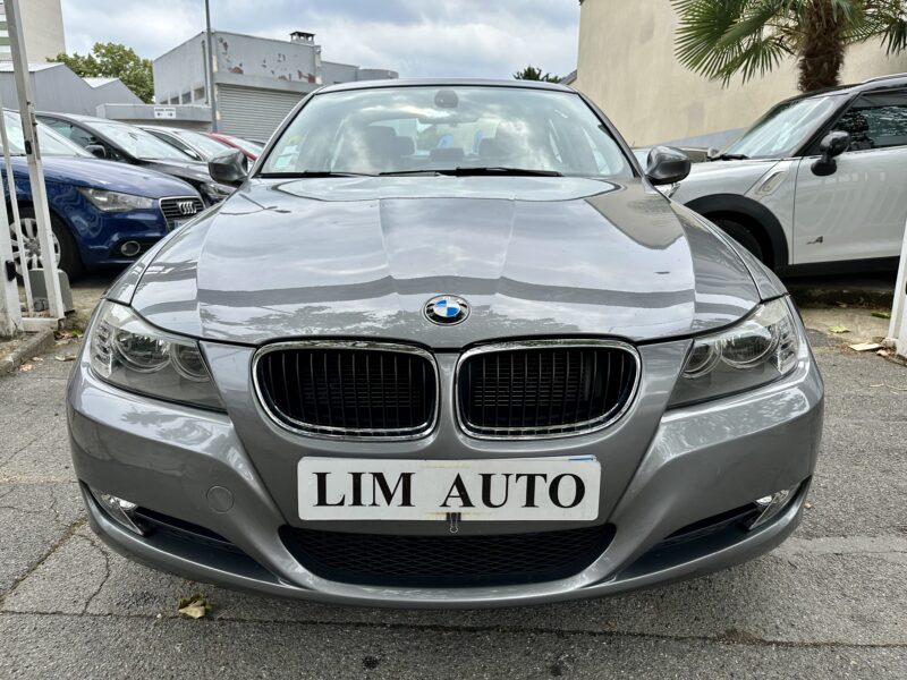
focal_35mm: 24
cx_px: 454
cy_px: 340
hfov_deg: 71.6
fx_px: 629
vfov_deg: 56.8
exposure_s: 1/2028
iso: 80
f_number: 1.78
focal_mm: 6.86
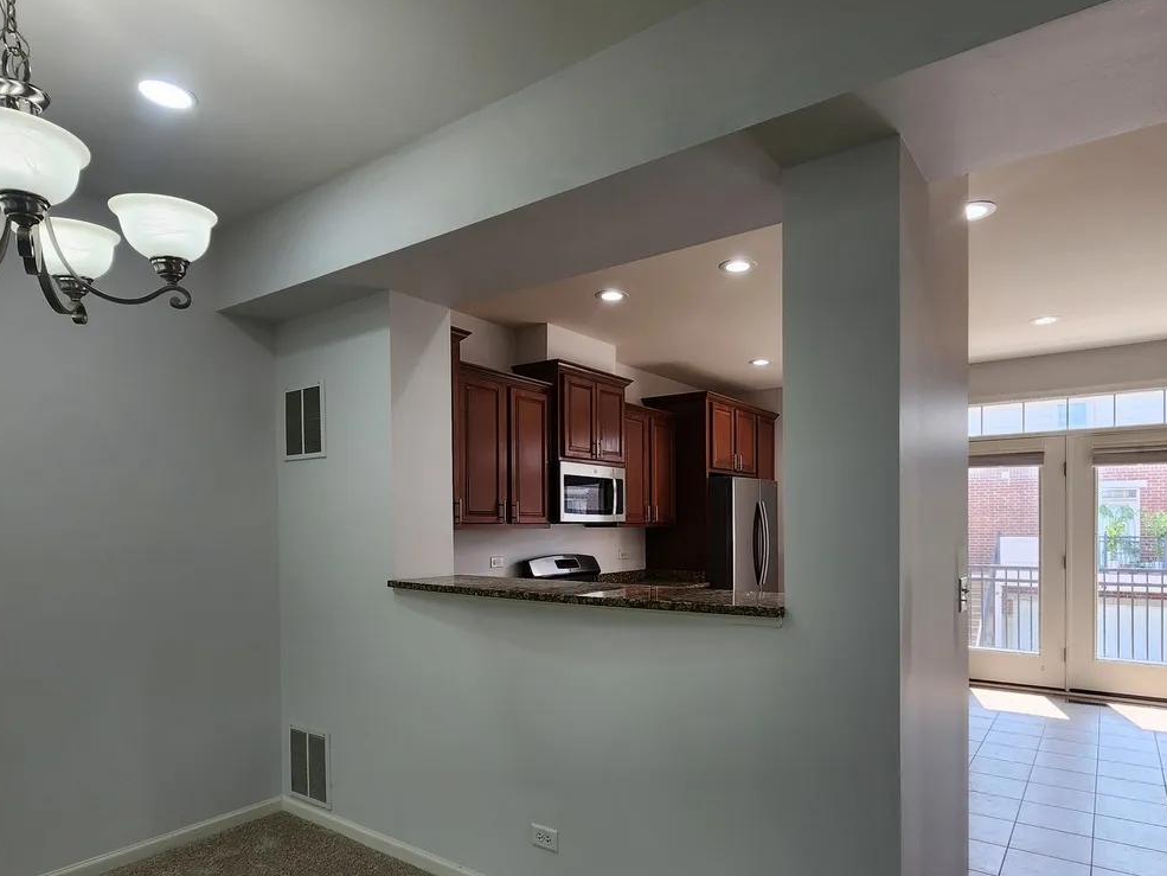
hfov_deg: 84.5
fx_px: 641
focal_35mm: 19
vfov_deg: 67.8
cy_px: 539
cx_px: 630
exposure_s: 1/120
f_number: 2.2
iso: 64
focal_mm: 2.2
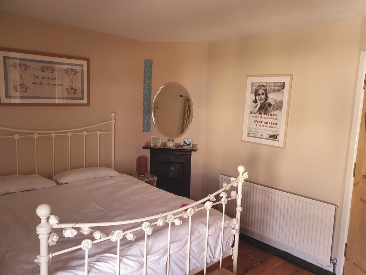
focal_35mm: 26
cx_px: 183
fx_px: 275
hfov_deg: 67.3
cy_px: 138
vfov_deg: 53.1
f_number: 2.4
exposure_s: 1/100
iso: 200
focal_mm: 4.32
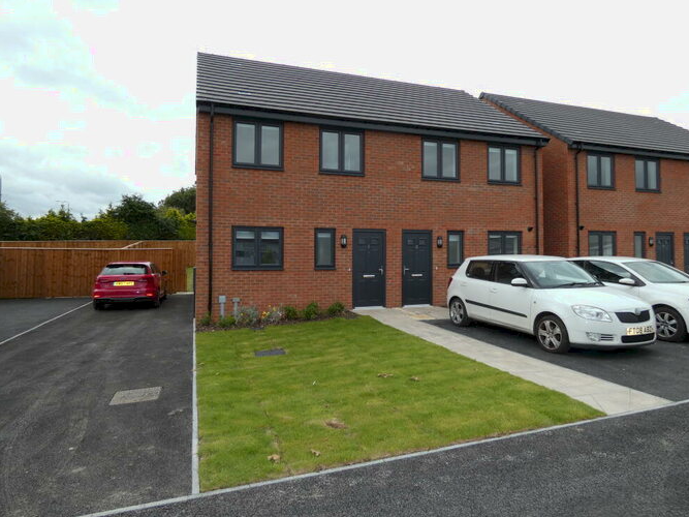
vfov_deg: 63.4
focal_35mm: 21
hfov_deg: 79.0
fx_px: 418
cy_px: 252
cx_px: 343
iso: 80
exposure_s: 1/640
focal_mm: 3.6
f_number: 2.8
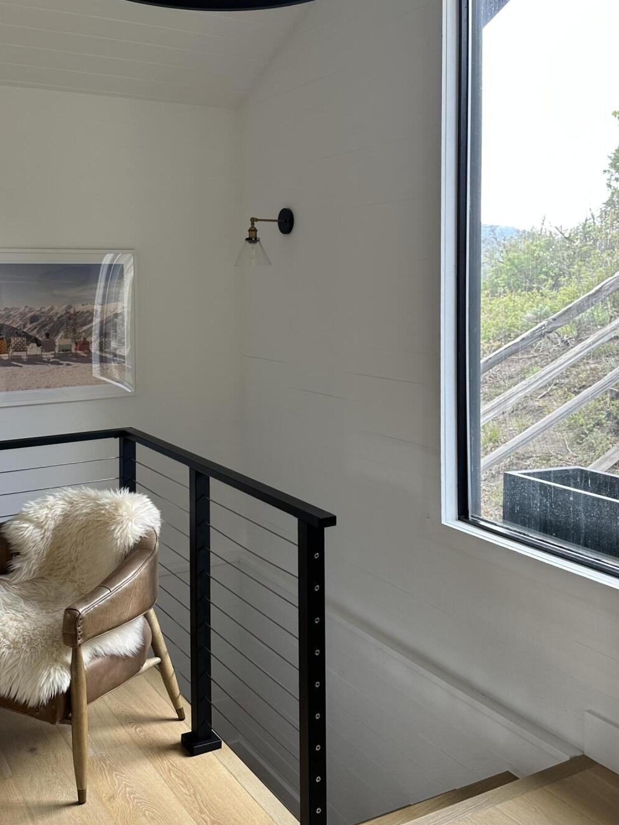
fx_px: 858
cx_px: 292
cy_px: 309
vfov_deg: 50.8
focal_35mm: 36
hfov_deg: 39.6
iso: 64
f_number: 1.78
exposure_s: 1/133
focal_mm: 6.86
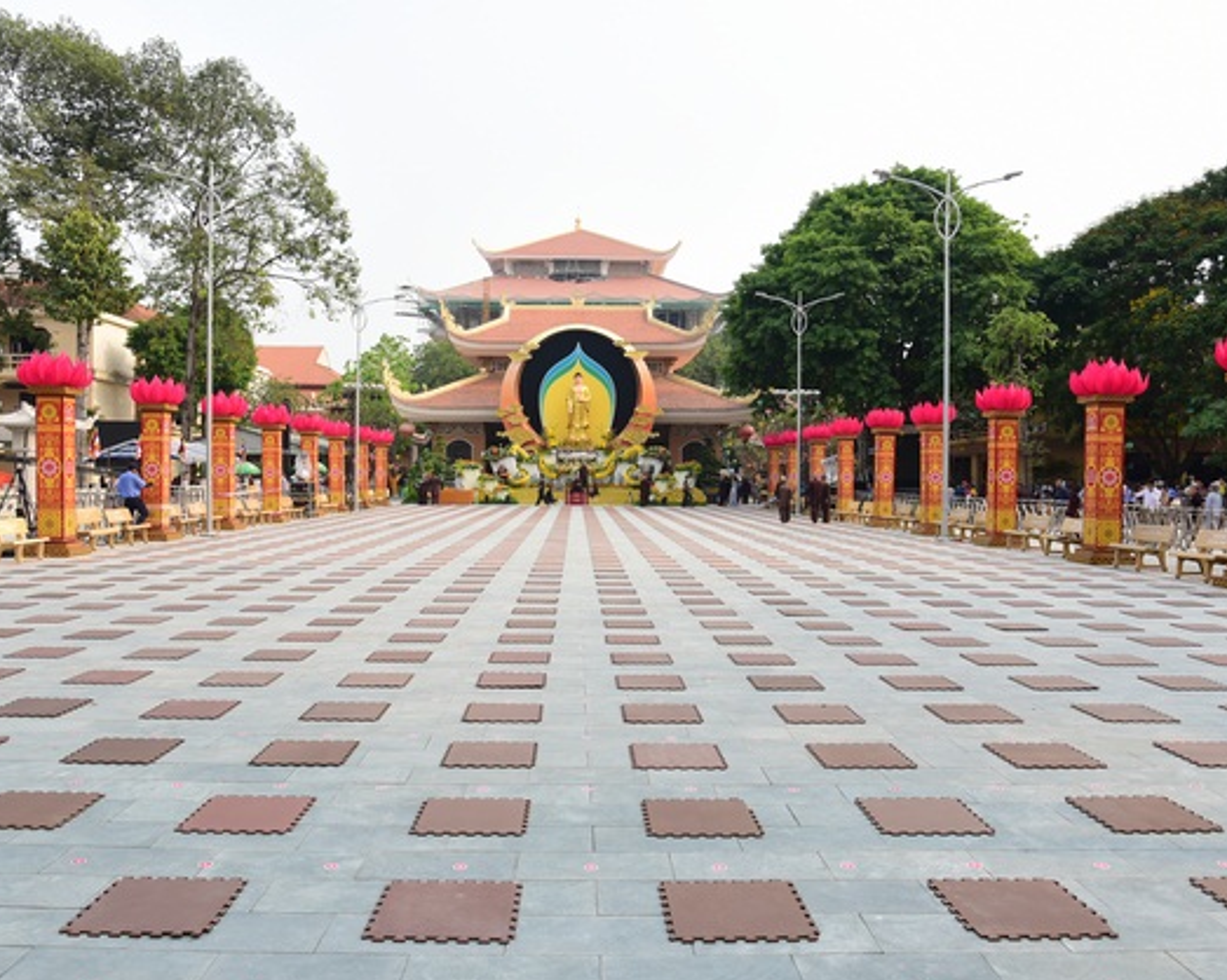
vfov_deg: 51.5
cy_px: 490
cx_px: 575
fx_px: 1016
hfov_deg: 62.2
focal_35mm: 28
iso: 160
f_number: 6.3
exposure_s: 1/160
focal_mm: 24
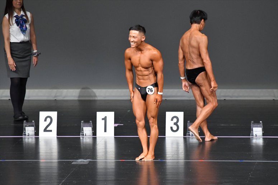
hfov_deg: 6.0
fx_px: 2663
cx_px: 139
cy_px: 92
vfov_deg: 4.0
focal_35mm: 345
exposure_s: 1/400
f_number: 5.6
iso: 5000
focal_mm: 230
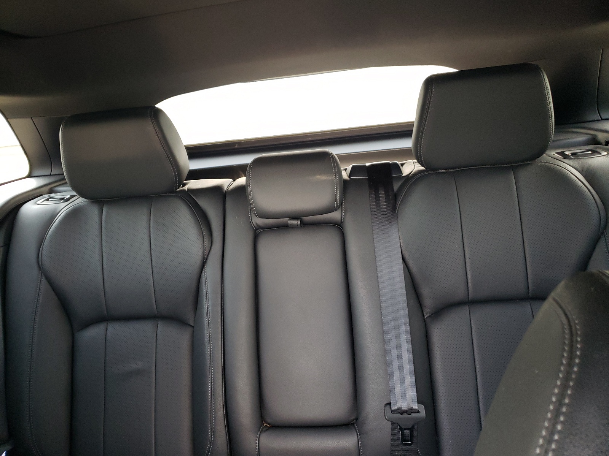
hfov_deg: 67.3
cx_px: 304
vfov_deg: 53.1
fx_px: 457
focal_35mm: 26
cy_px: 228
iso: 188
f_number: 1.5
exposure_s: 1/60.2
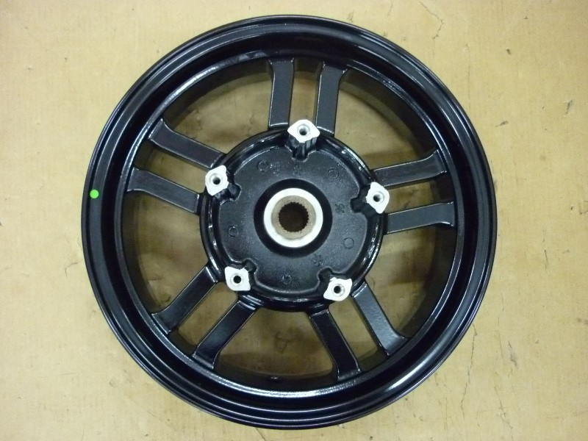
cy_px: 220
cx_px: 294
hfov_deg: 55.4
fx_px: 561
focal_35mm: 33
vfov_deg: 42.9
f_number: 2.8
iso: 800
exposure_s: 1/20
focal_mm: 5.5
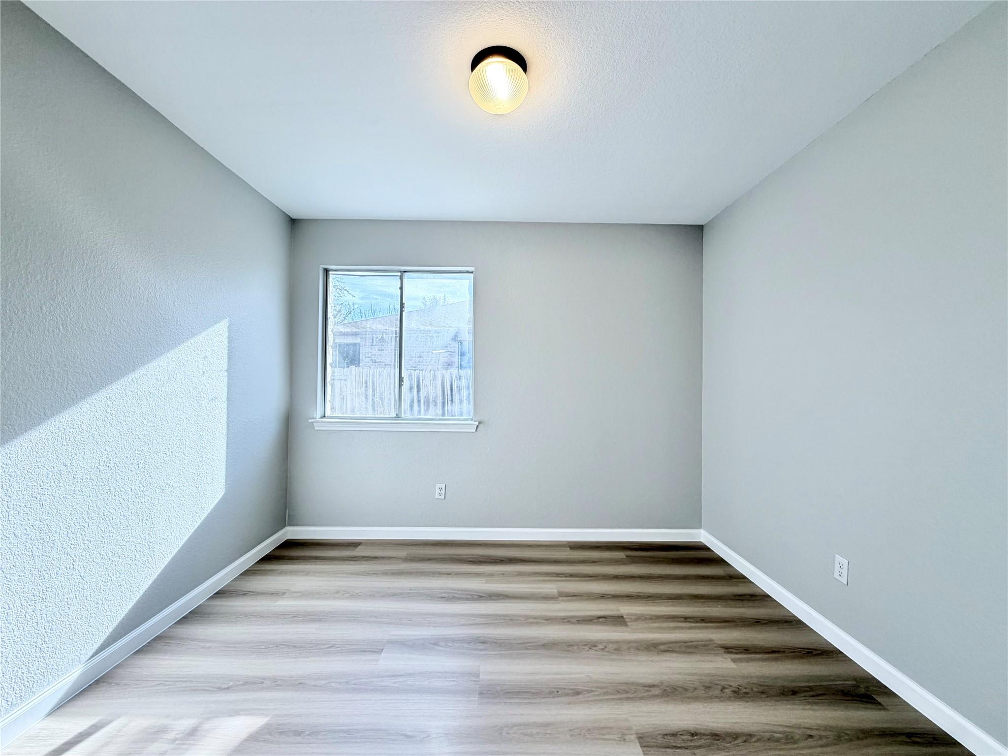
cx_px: 504
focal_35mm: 14
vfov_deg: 85.7
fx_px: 408
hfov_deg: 102.1
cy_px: 378
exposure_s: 1/120
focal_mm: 2.22
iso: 80
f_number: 2.2
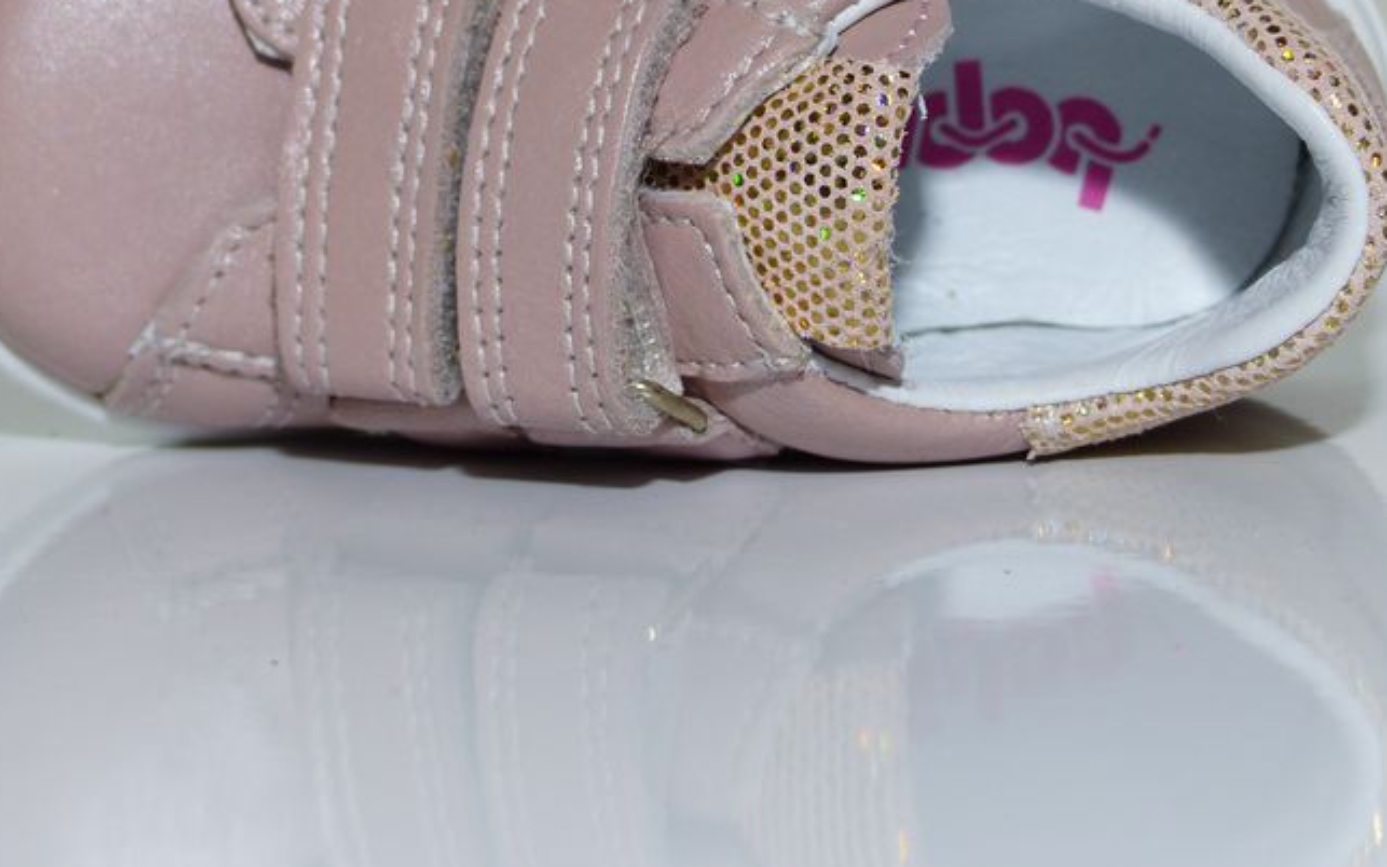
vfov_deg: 6.9
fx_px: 7183
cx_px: 628
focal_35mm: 190
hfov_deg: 11.0
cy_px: 178
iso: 100
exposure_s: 1/125
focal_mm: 23.1
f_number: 2.8
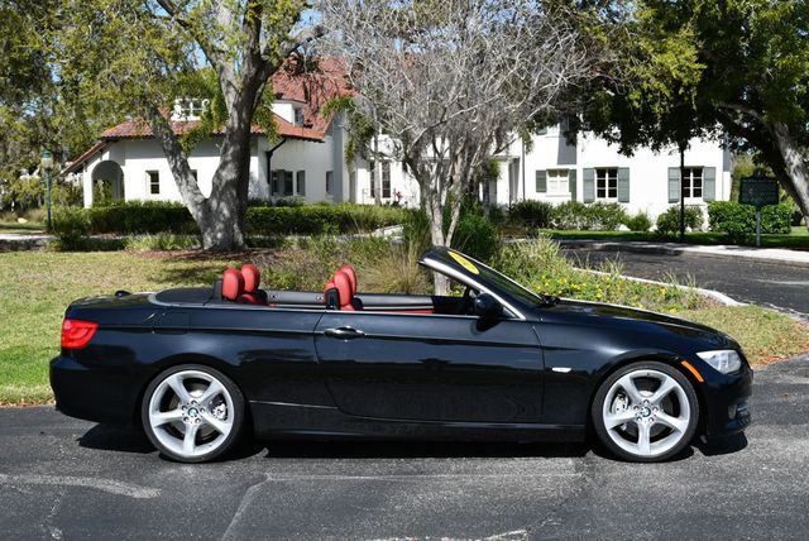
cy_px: 270
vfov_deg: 26.0
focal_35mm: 52
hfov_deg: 38.2
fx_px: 1170
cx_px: 404
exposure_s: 1/250
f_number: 8
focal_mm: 26
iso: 100
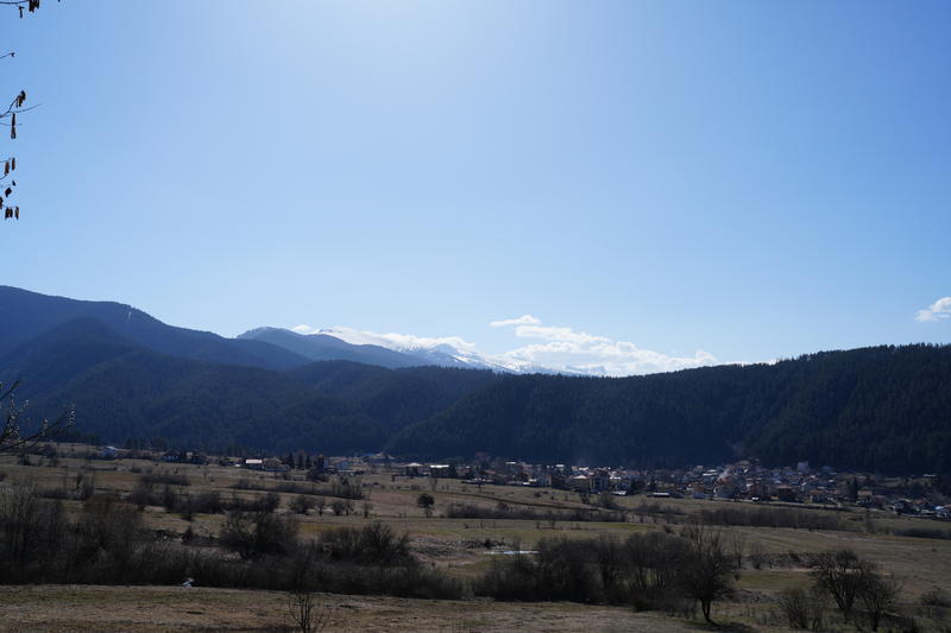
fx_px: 924
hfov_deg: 54.4
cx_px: 476
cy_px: 316
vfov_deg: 37.8
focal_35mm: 35
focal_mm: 35
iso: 100
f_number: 10
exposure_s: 1/320
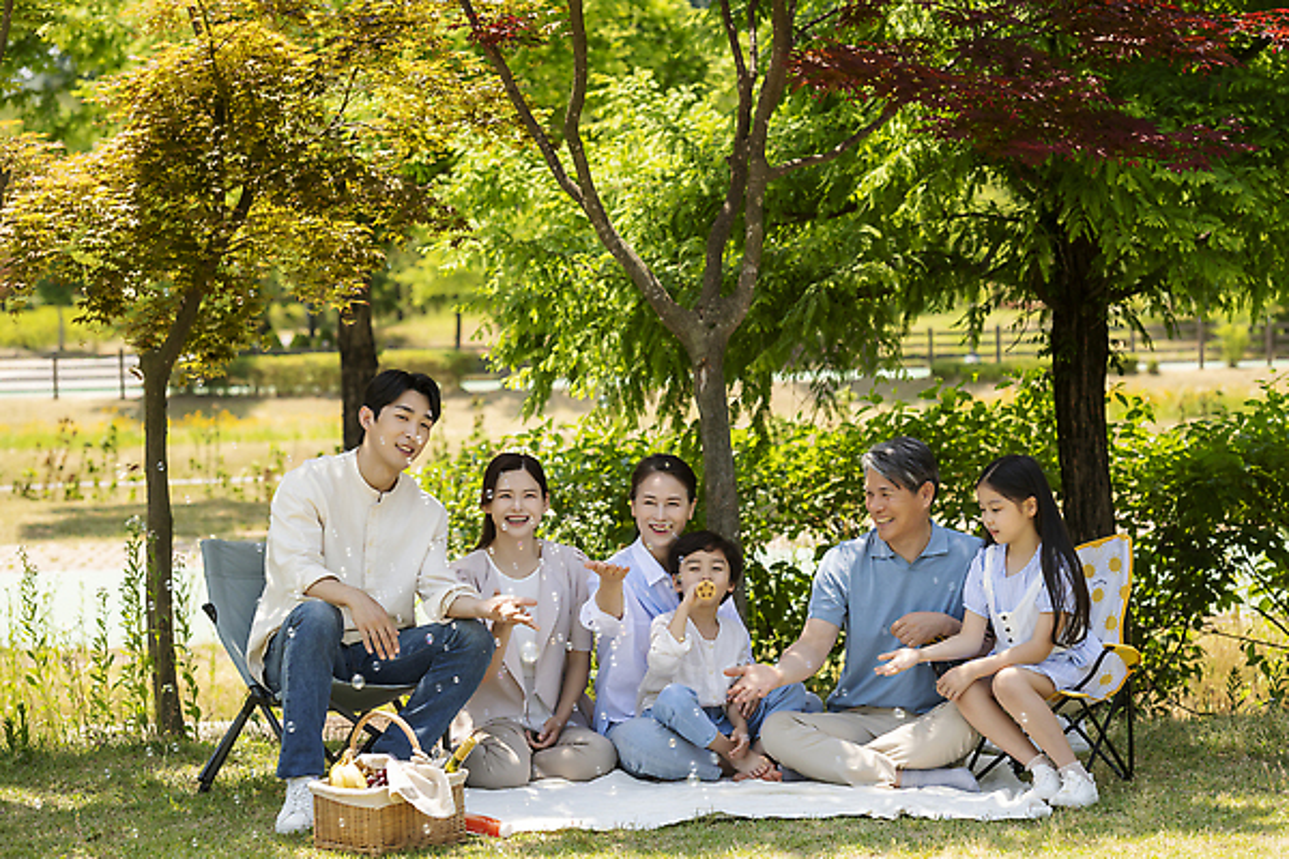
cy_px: 430
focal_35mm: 112
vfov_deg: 12.2
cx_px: 644
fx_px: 4010
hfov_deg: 18.3
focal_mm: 112
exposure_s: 1/320
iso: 160
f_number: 5.6
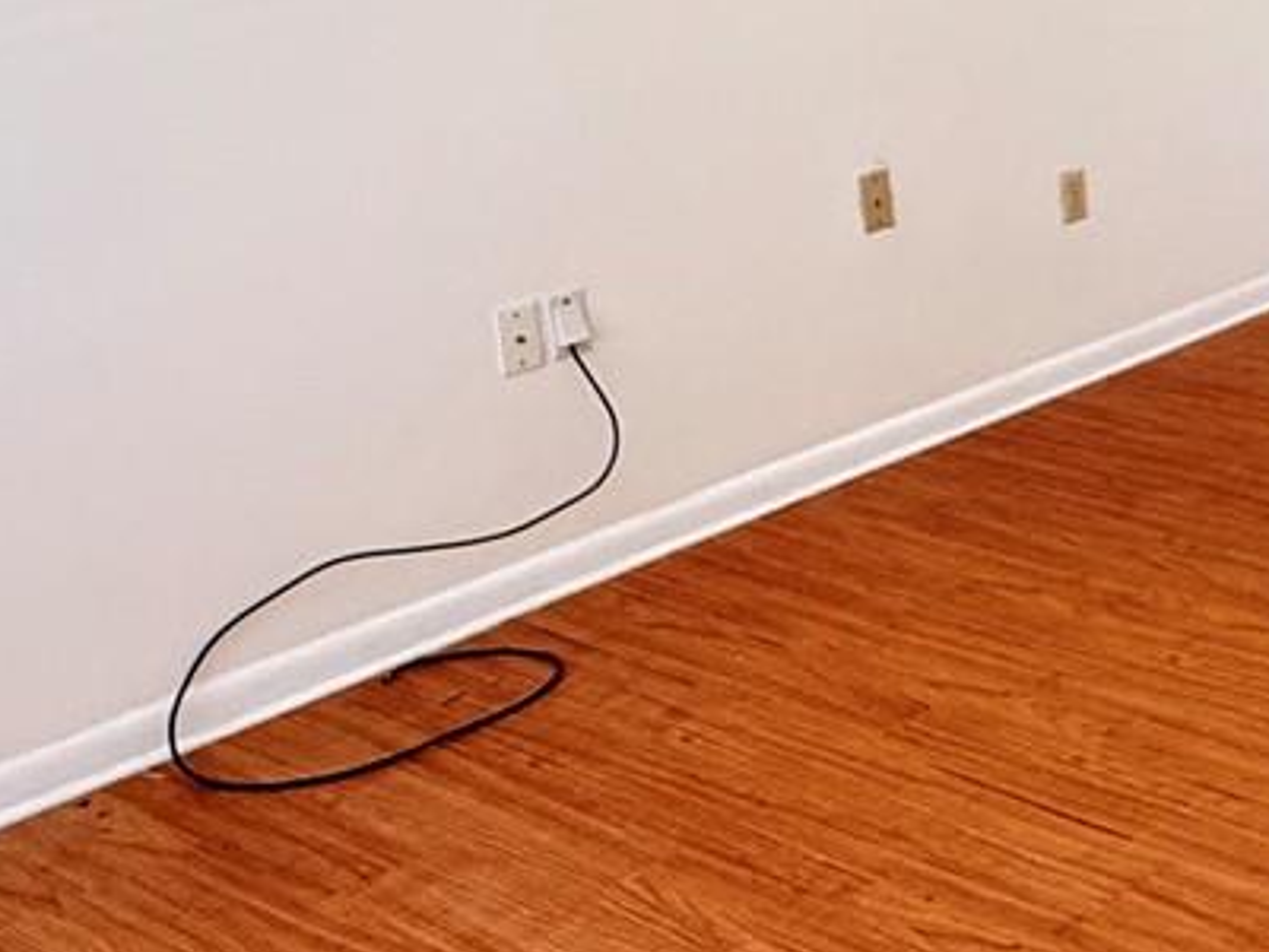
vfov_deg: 25.6
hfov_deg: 28.1
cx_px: 1666
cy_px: 165
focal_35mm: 56
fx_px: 2053
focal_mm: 2.22
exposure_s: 1/60
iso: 500
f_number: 2.2
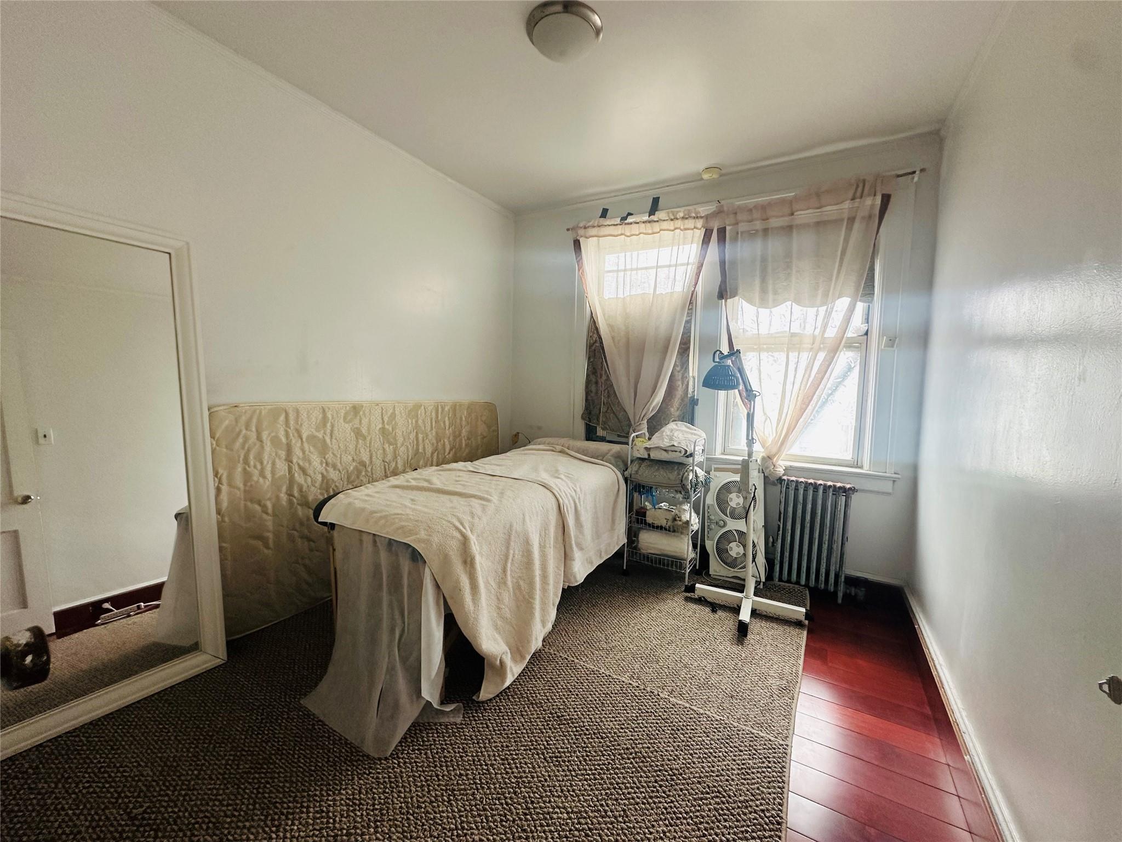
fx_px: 454
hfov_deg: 102.1
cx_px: 561
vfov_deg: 85.7
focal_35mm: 14
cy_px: 421
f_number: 2.2
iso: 200
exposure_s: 1/60
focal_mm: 2.22
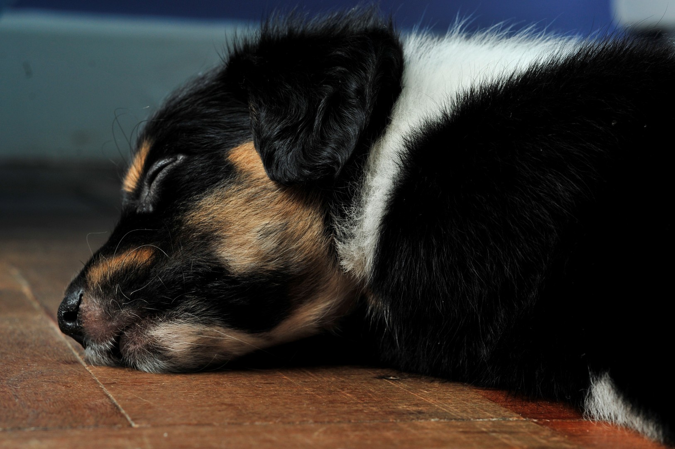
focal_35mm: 75
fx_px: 1405
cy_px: 224
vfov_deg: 18.1
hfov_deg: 27.0
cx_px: 338
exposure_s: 1/200
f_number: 8
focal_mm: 50
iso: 200
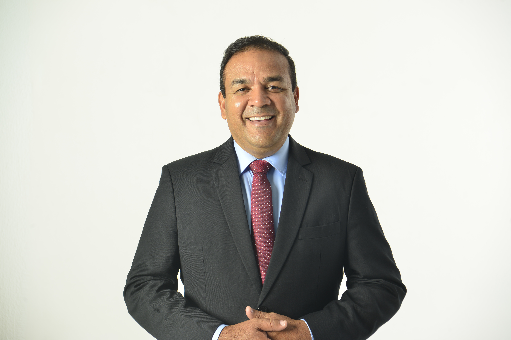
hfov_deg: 36.2
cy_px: 170
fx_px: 781
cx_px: 256
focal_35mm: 55
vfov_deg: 24.6
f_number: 8
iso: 160
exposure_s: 1/125
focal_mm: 55
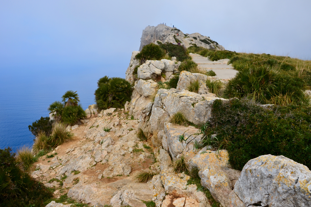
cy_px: 104
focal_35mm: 28
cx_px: 155
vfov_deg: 46.4
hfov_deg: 65.5
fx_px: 242
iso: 160
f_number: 11
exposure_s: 1/125
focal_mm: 18
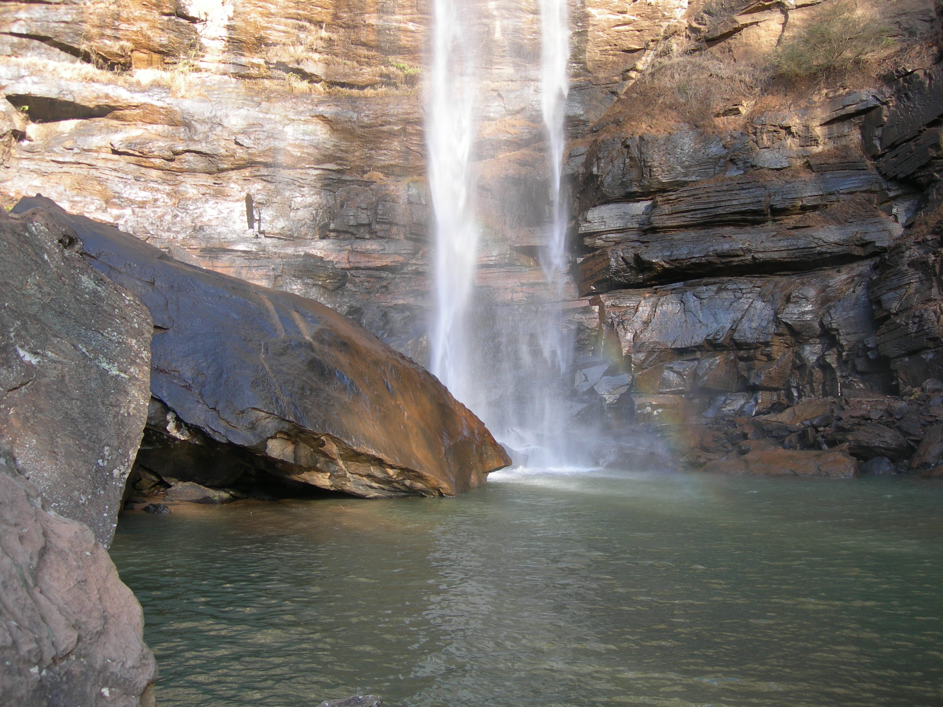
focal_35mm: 38
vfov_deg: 37.7
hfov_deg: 49.0
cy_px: 354
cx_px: 472
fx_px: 1035
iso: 50
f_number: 2.8
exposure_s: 1/84
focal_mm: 7.8
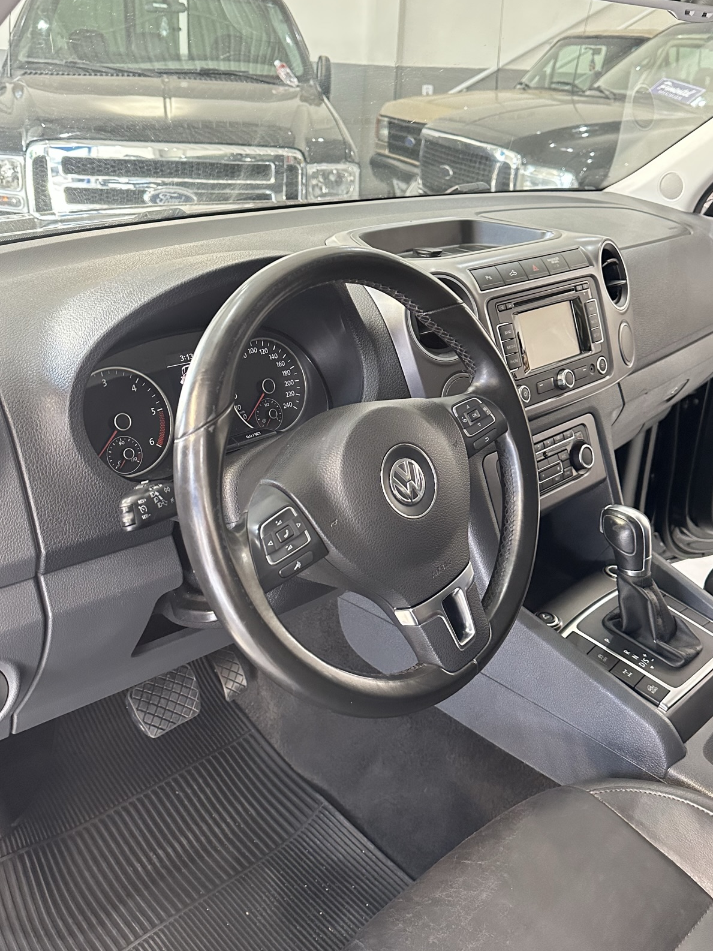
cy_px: 444
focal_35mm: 31
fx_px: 852
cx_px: 345
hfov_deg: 45.4
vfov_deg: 58.3
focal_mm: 6.86
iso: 500
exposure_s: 1/60
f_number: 1.78
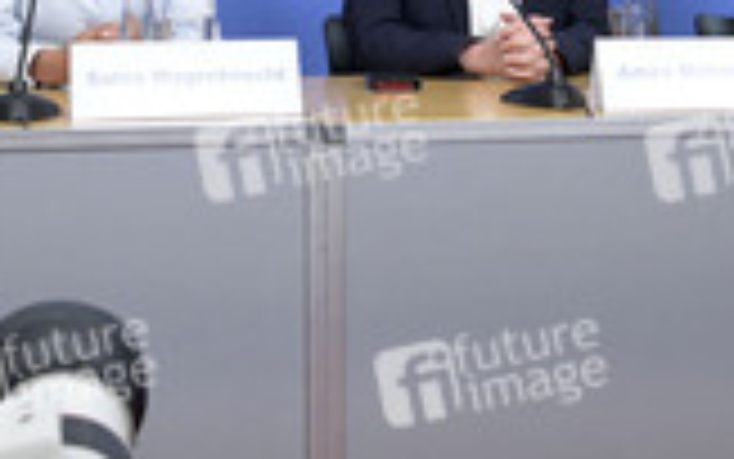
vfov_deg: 13.8
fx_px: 1801
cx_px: 372
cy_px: -189
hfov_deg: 23.0
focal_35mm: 90
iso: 5000
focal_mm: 32
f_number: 5.6
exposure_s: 1/500
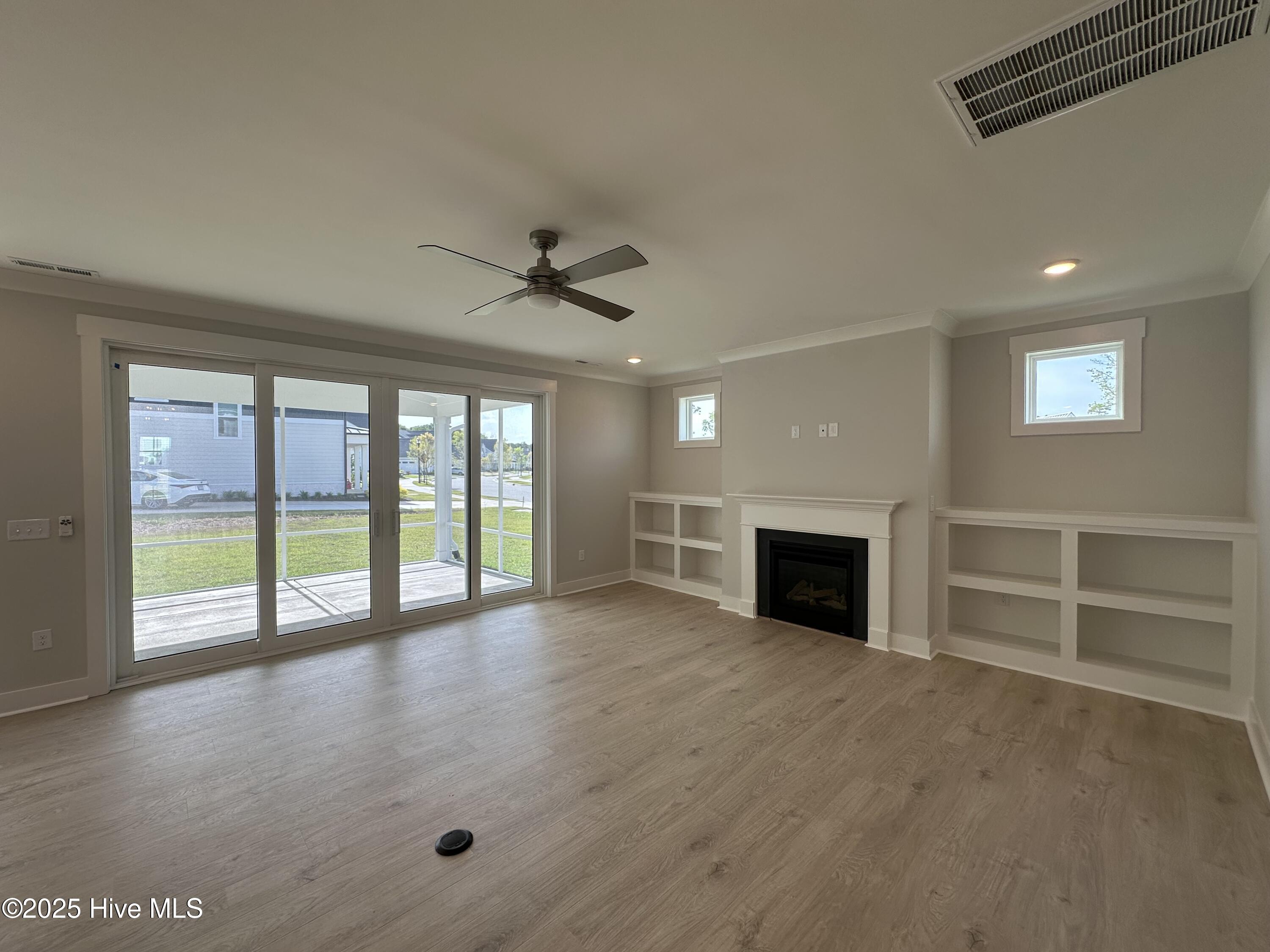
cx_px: 635
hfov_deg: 102.1
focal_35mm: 14
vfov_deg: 85.7
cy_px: 476
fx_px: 514
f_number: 2.2
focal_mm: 2.22
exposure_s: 1/176
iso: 40
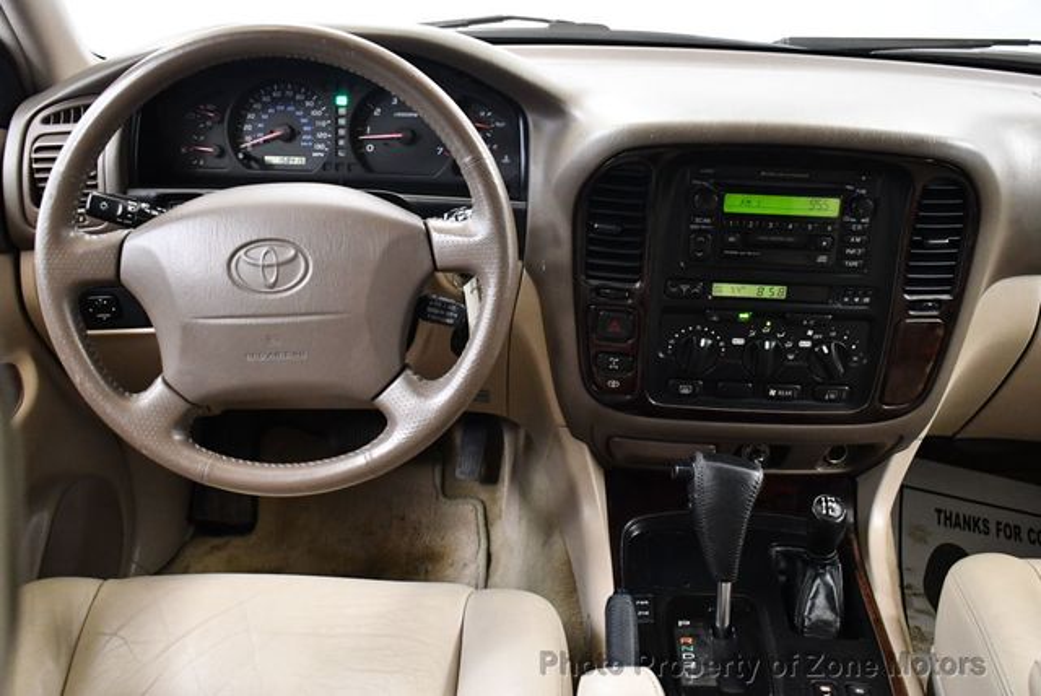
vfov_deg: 36.9
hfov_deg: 53.1
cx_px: 520
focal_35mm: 36
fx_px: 1042
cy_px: 348
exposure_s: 1/80
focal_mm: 18
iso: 3200
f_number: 3.5
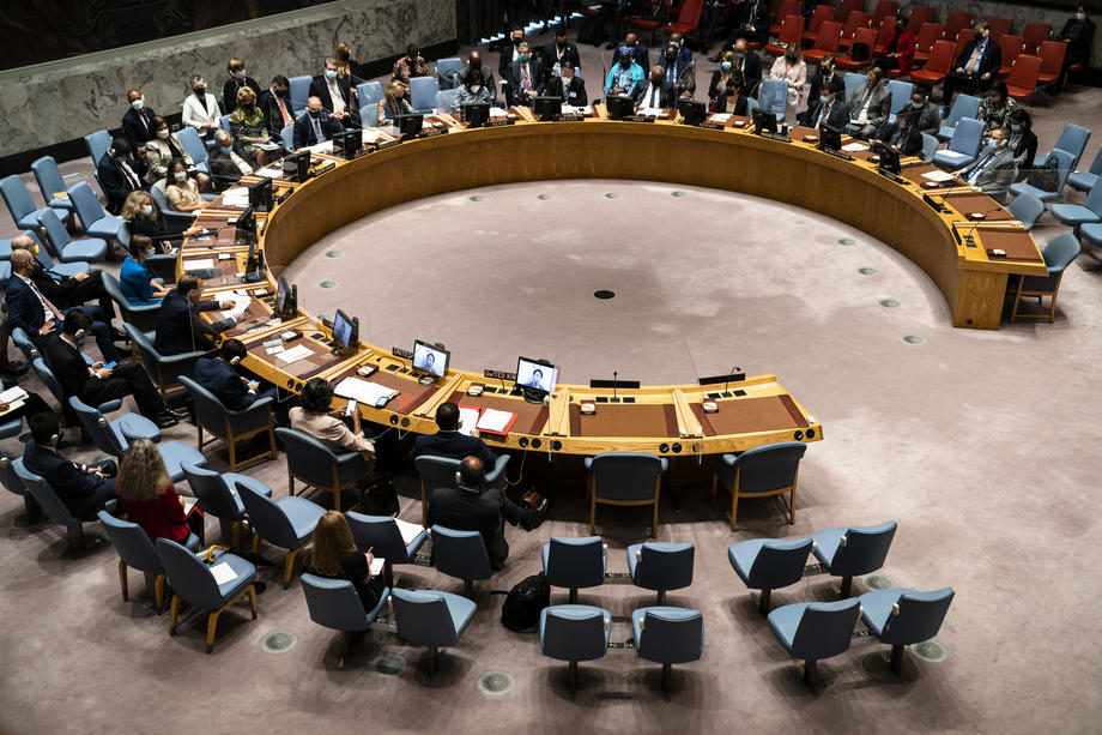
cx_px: 551
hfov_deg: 42.8
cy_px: 368
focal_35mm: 46
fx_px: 1408
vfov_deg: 29.2
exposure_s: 1/125
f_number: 3.5
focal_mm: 46
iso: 2000
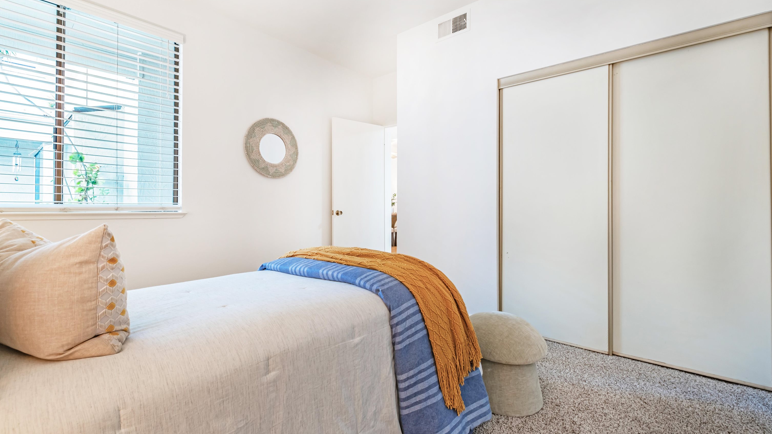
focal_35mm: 16
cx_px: 389
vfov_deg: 67.0
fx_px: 328
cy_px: 202
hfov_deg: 99.4
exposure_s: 1
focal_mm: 10
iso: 160
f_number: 8
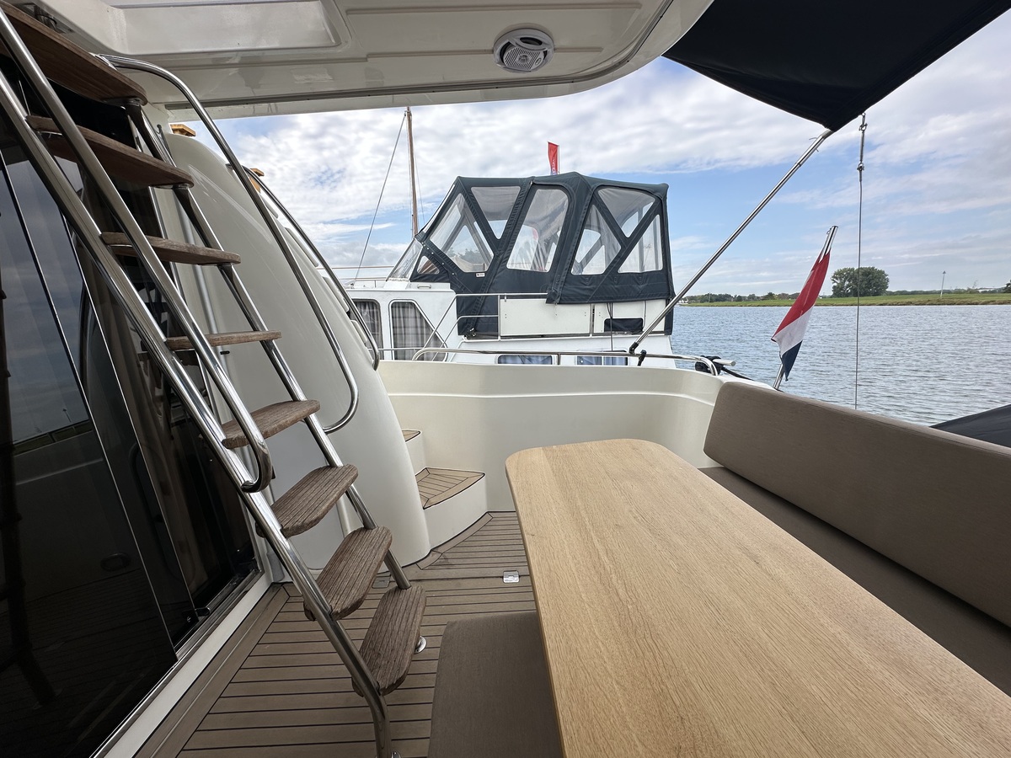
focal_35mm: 14
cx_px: 506
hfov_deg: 102.1
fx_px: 409
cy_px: 379
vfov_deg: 85.7
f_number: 2.2
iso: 40
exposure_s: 1/831
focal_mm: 2.22
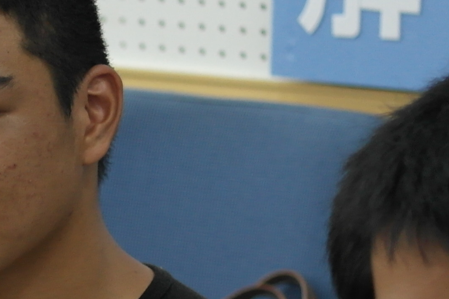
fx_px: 2943
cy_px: 381
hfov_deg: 8.6
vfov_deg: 5.8
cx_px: -120
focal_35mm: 236
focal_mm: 30
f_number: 2
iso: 400
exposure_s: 1/100
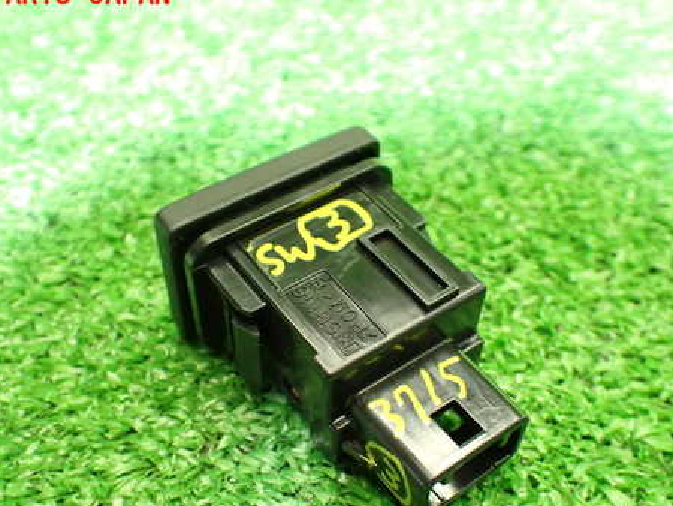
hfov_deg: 46.8
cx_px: 347
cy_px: 313
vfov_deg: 35.8
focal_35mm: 40
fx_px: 778
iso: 800
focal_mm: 5.4
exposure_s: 1/100
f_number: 2.3
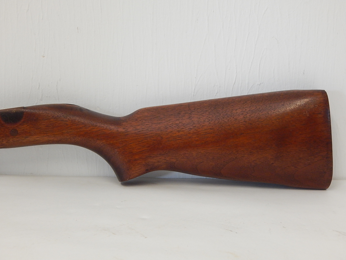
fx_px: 610
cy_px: 130
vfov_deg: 24.0
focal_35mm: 61
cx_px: 173
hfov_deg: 31.7
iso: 400
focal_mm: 10.9
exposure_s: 1/40
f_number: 4
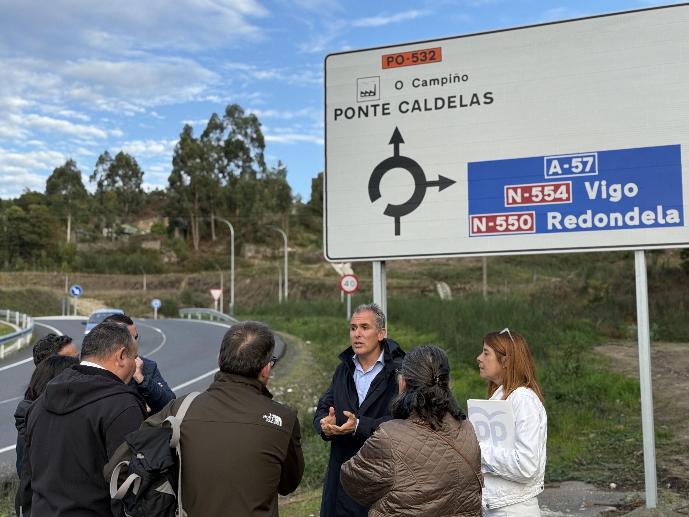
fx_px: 955
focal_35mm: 48
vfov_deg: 30.3
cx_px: 344
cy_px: 258
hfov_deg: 39.7
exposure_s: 1/951
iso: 64
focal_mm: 6.76
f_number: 1.78
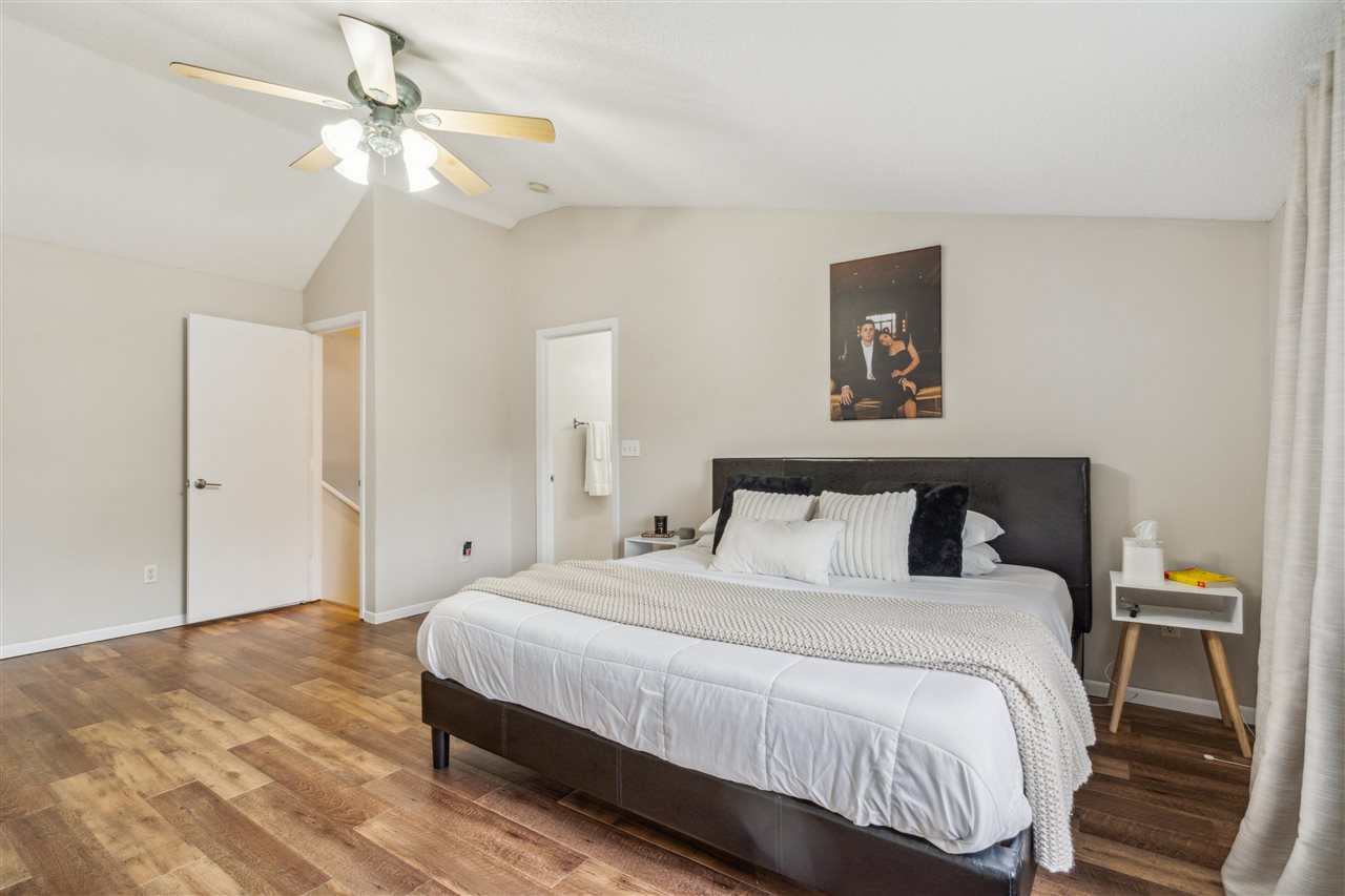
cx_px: 672
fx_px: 598
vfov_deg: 73.7
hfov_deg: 96.7
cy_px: 448
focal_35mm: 16
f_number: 10
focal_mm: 16
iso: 800
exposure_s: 1/10
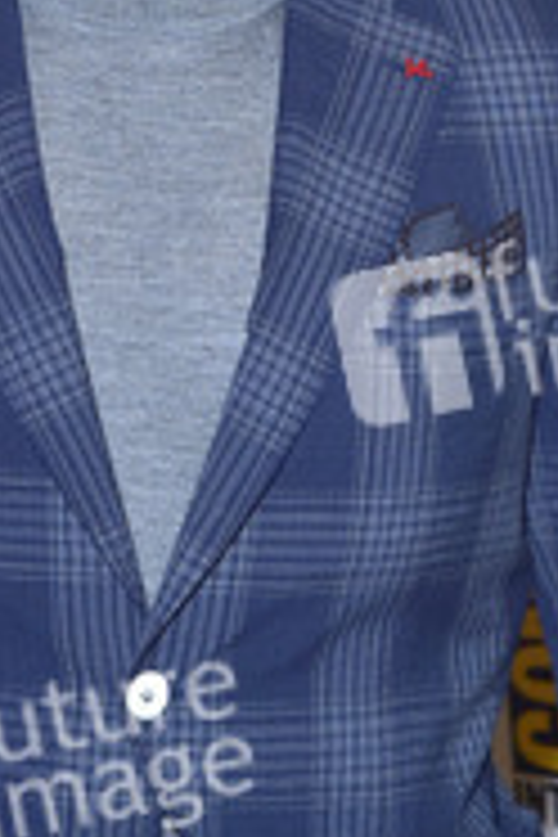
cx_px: 155
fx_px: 4905
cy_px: 94
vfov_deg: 9.7
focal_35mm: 211
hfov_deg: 6.5
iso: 1000
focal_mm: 98
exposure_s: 1/250
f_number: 6.3
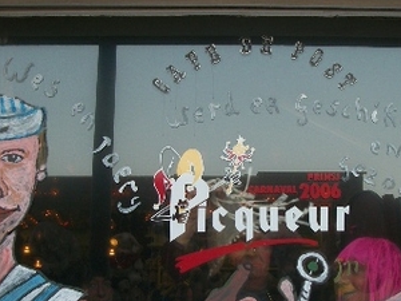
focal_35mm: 64
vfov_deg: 22.8
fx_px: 741
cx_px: 235
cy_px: 198
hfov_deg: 30.2
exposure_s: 1/125
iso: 80
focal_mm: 5.7
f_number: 2.9
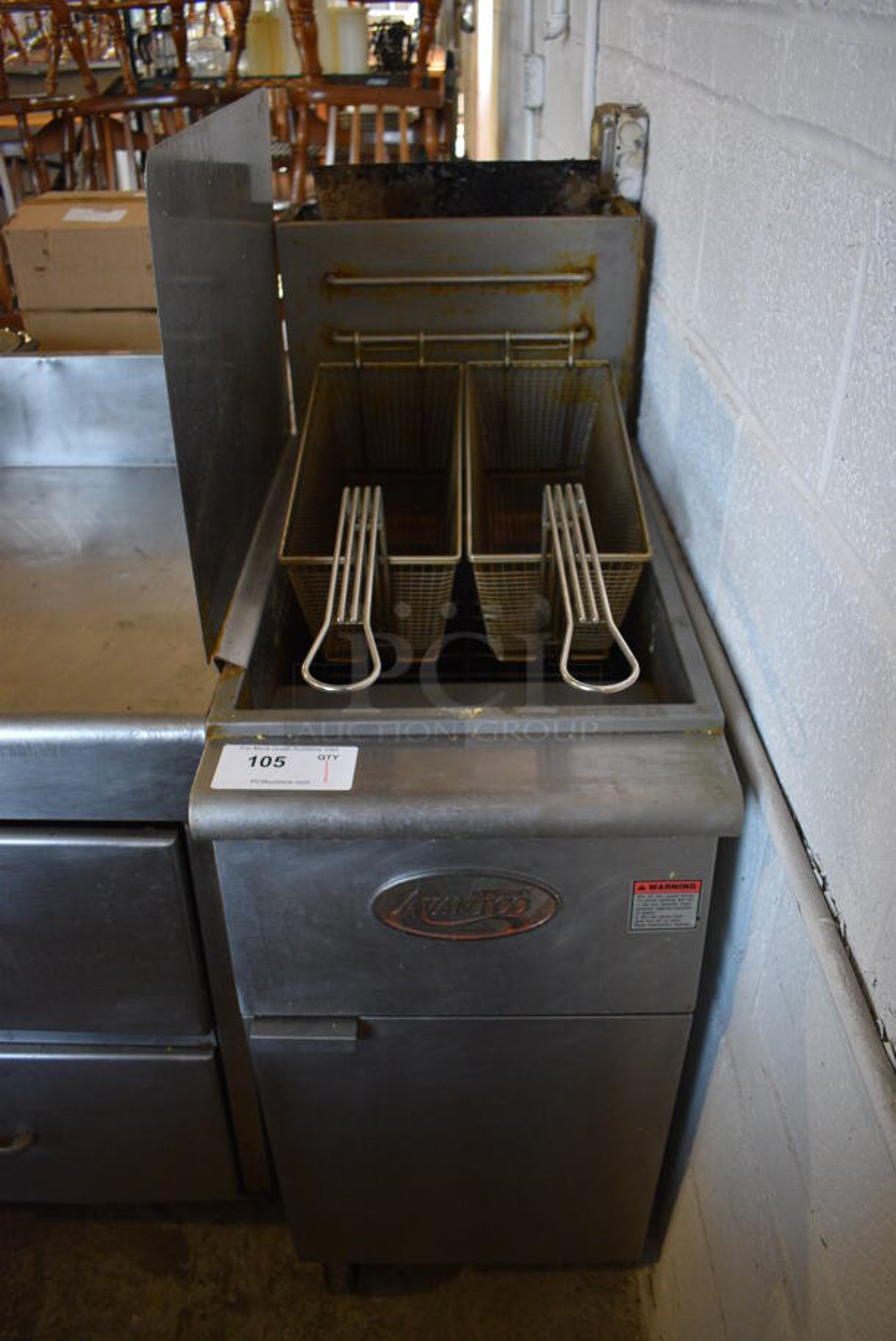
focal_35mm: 27
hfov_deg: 48.0
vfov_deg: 67.3
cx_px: 448
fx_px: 1006
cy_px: 670
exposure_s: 1/125
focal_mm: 18
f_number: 3.5
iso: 1000
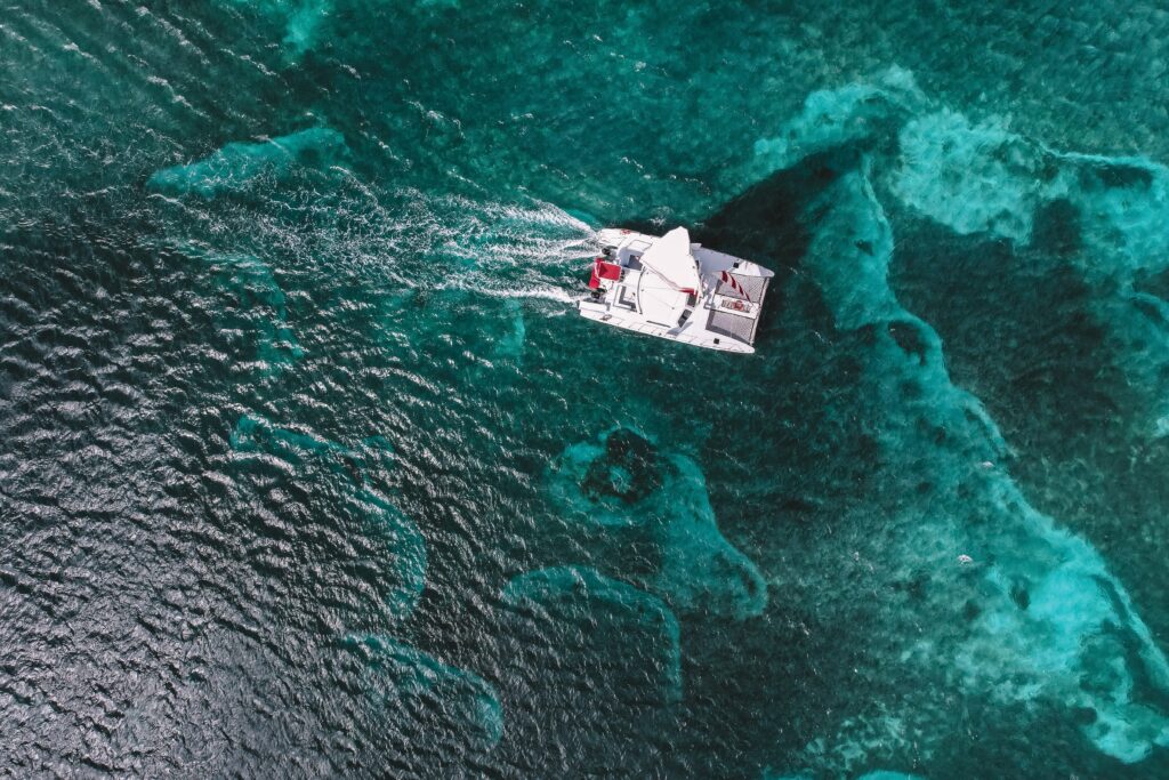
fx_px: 714
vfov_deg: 57.2
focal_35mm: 22
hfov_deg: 78.6
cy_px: 390
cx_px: 584
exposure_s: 1/1600
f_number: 2.8
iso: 100
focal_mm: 8.38
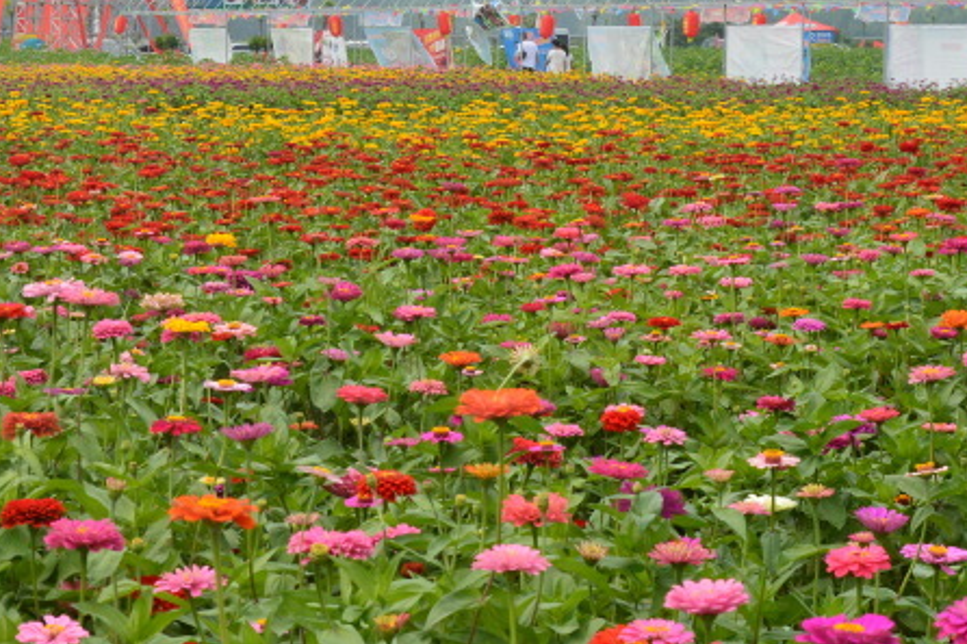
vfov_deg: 11.7
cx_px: 431
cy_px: 175
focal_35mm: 117
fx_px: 3141
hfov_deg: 17.5
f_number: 10
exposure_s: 1/640
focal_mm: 34
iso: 400
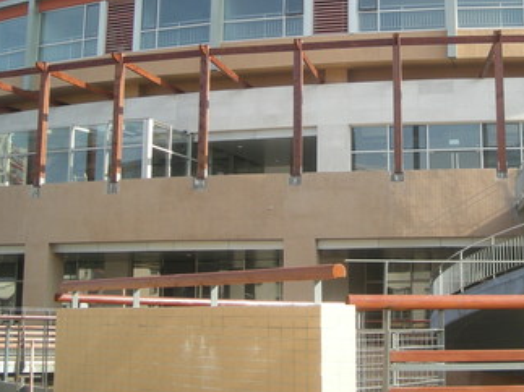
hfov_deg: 29.5
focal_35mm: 65
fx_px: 984
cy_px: 79
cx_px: 373
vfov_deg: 22.3
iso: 50
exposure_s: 1/237
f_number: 2.8
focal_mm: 5.7
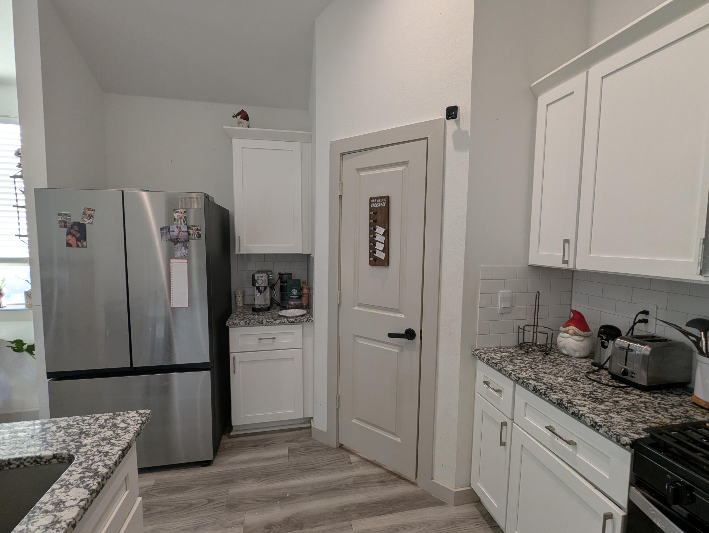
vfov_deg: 78.2
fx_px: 328
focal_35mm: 16
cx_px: 354
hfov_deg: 94.4
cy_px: 266
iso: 61
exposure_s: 1/24
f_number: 2.2
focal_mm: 2.35
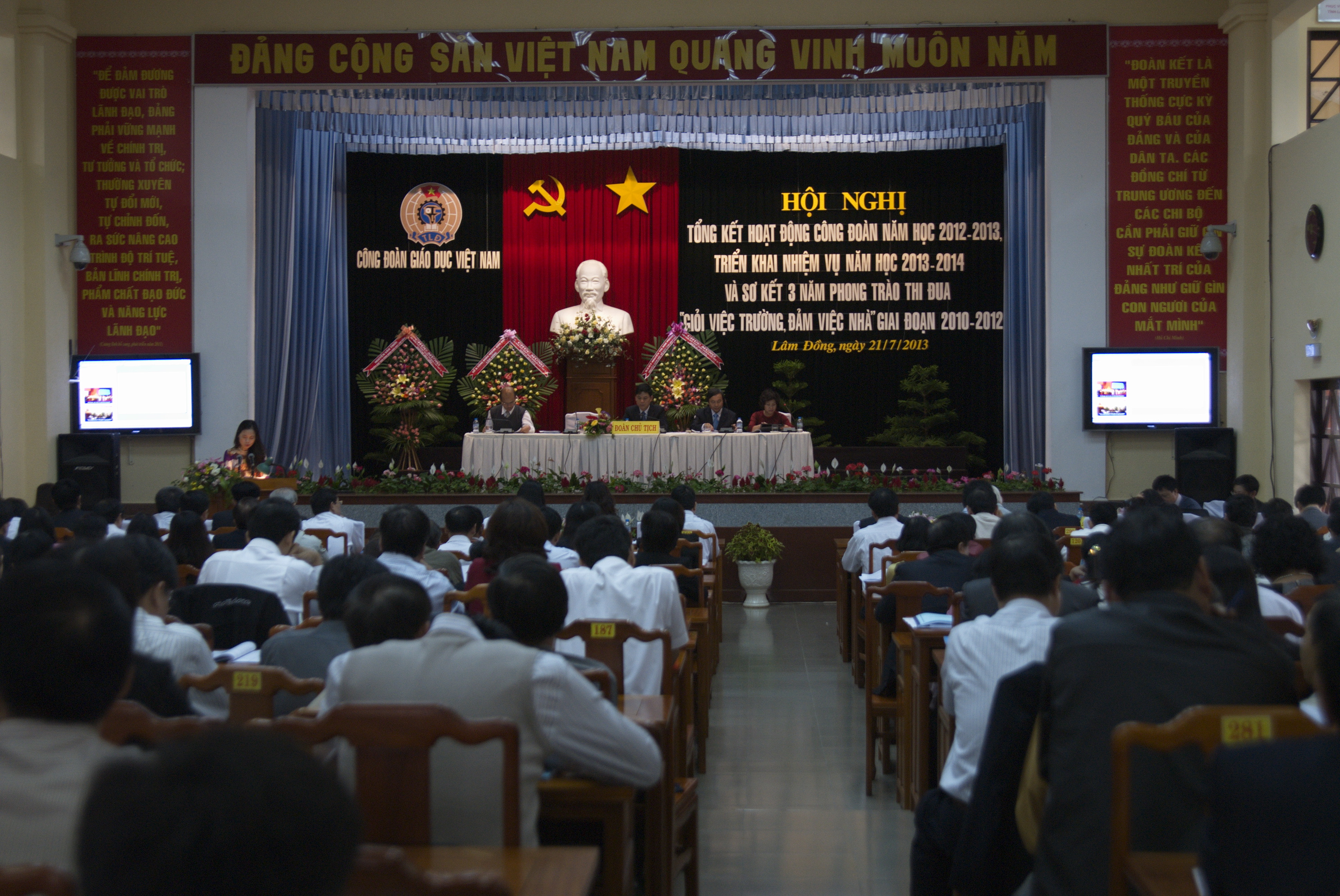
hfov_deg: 37.8
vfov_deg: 25.8
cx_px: 670
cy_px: 448
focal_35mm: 52
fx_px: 1957
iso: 400
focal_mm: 35
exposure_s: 1/30
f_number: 3.5
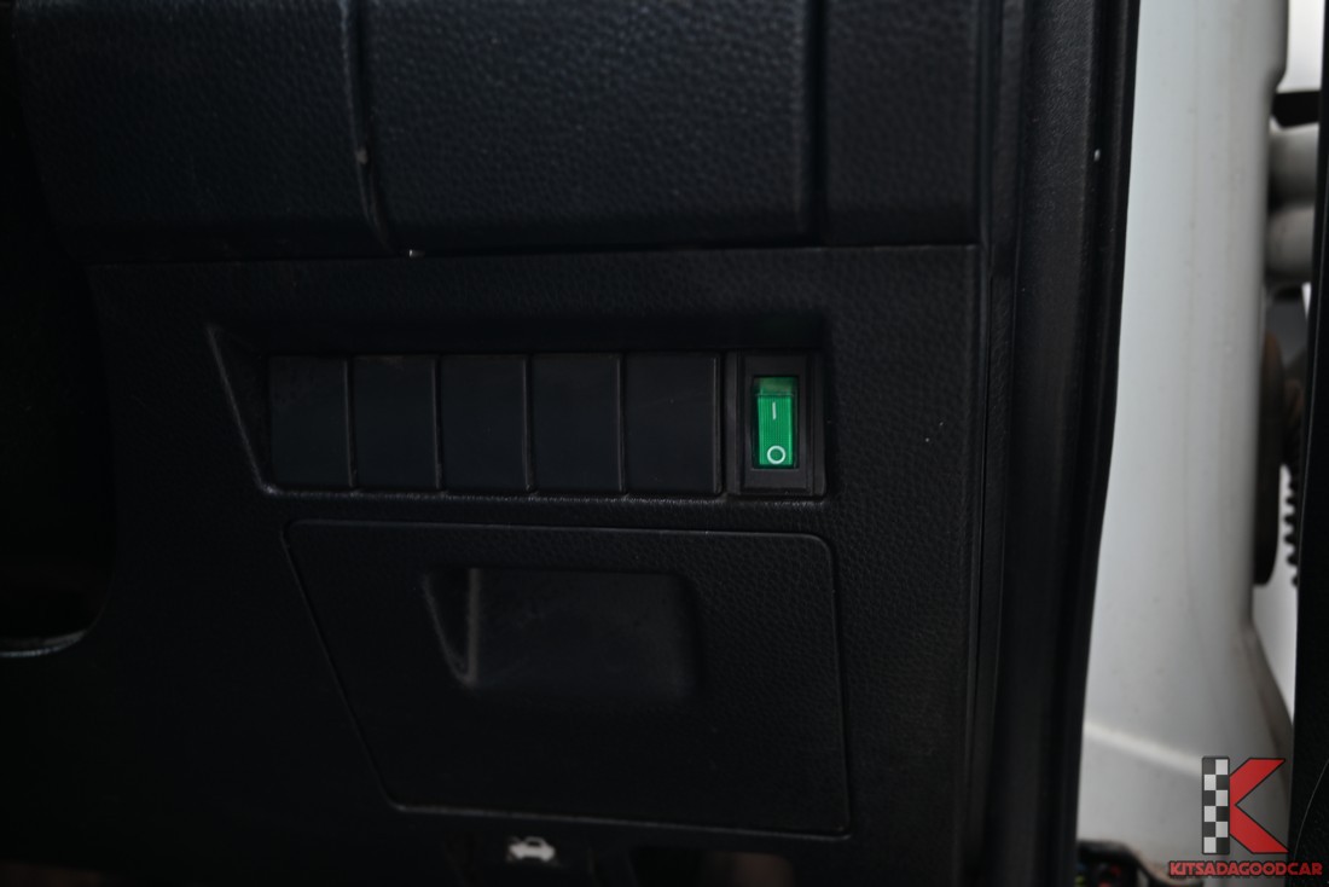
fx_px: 1218
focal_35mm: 33
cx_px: 664
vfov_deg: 40.0
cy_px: 444
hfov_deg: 57.2
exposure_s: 1/10
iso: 200
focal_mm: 33
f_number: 4.8
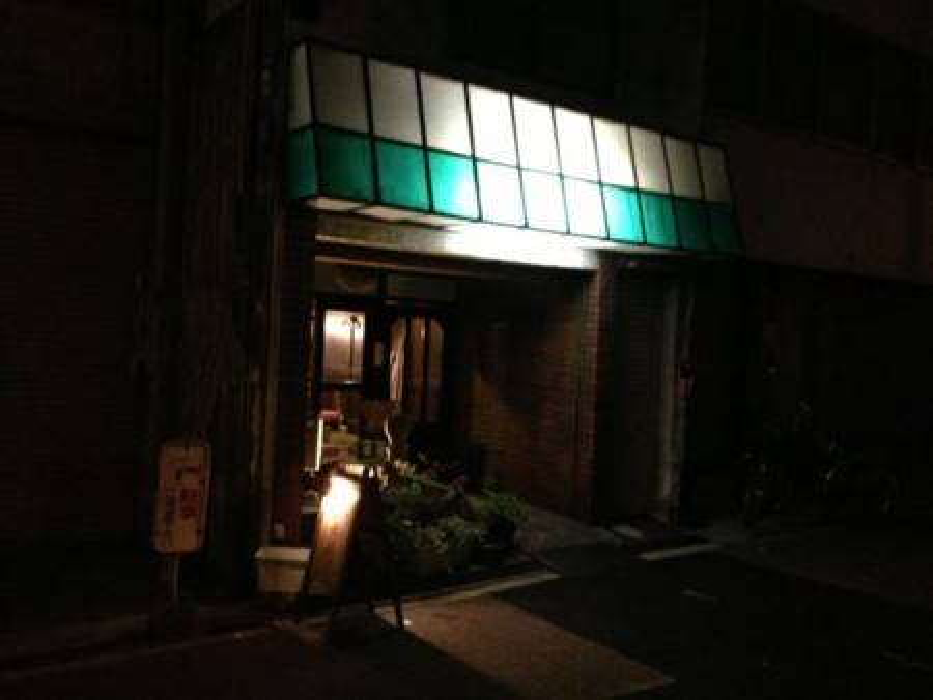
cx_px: 466
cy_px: 350
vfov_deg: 43.0
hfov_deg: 55.3
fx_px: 890
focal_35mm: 33
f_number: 2.4
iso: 800
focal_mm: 4.13
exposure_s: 1/15
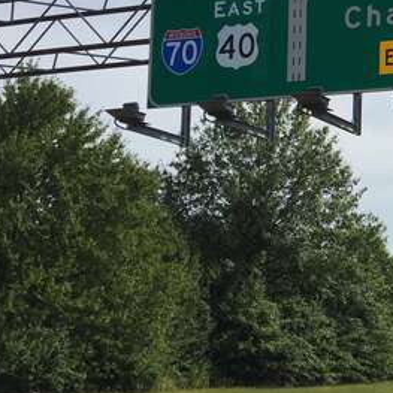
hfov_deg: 20.1
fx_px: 1002
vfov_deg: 22.2
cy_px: 215
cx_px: 530
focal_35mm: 78
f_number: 2.2
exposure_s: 1/3597
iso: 32
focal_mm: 4.15
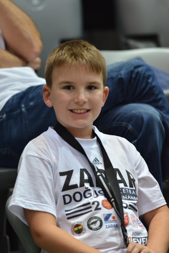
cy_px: 126
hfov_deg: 4.6
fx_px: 2109
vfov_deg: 6.9
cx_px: 84
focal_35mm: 300
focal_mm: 300
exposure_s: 1/320
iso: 2500
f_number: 4.5
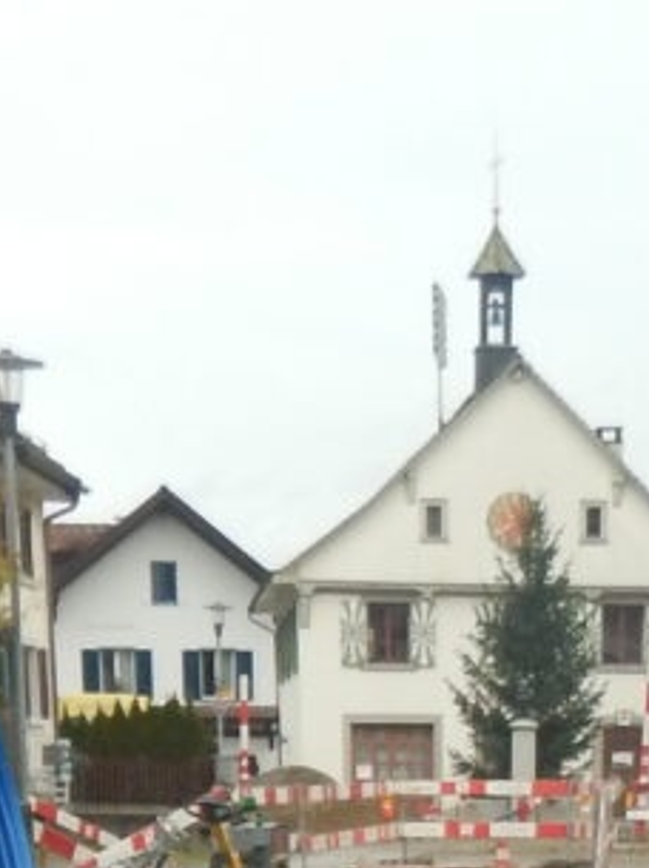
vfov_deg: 13.3
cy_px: 1881
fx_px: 3031
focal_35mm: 121
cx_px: 475
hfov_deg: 12.2
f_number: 2.8
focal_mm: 4.3
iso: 125
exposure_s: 1/320
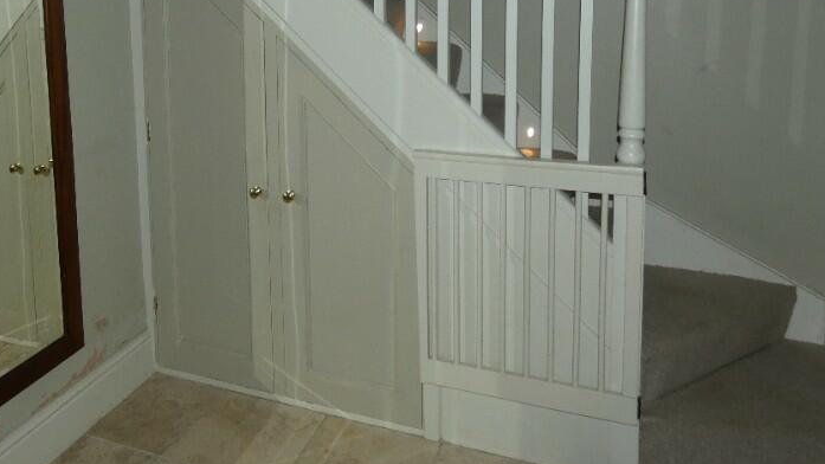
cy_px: 40
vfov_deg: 34.5
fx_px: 700
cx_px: 314
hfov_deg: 60.3
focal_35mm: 32
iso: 80
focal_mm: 3.6
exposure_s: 1/60
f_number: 2.8
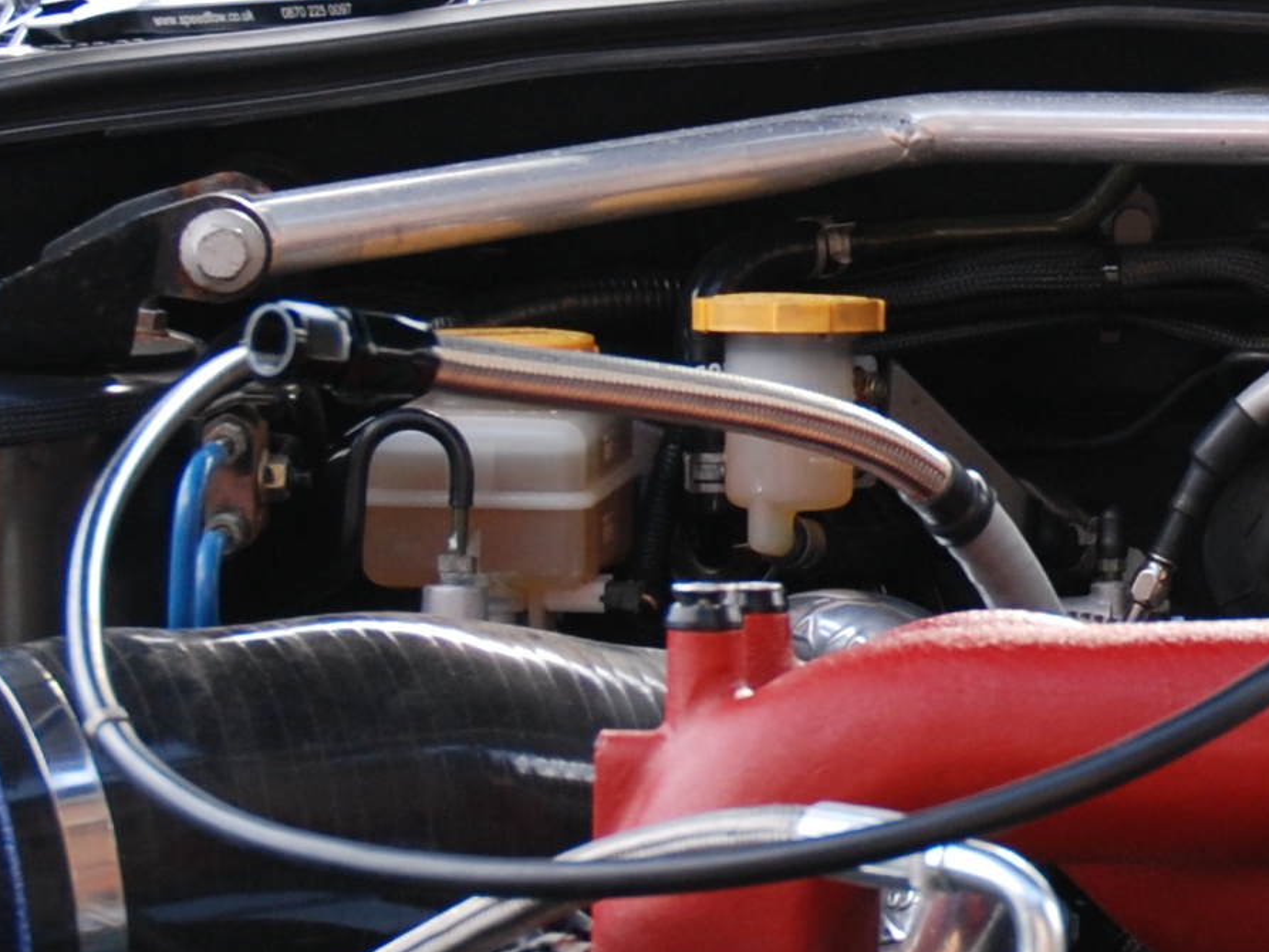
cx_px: 1648
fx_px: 6199
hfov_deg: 11.4
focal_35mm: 169
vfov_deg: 8.8
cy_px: 375
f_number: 4
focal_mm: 27
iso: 200
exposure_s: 1/100
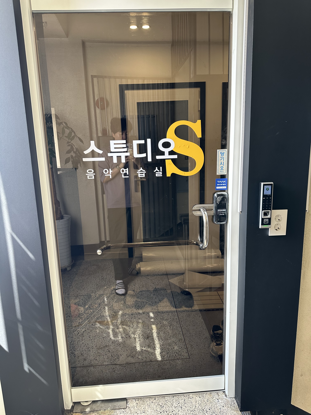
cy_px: 208
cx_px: 156
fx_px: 287
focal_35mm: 24
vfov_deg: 71.6
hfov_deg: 56.8
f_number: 1.78
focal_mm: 6.86
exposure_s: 1/121
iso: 160
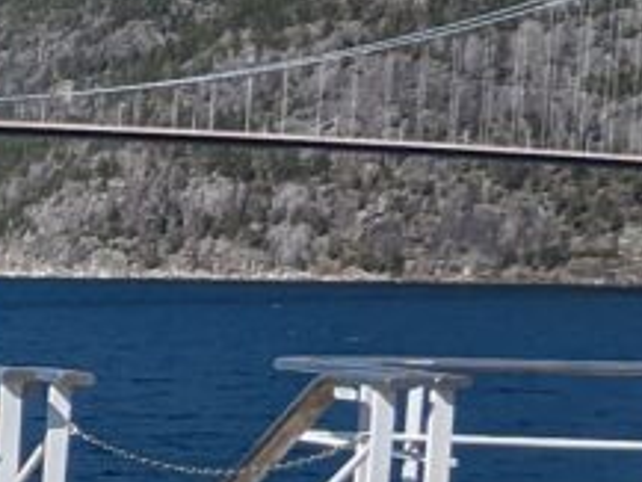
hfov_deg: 13.2
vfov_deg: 15.9
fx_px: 1707
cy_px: 410
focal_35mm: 92
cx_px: -1038
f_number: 2.2
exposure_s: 1/2020
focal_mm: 1.95
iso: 43
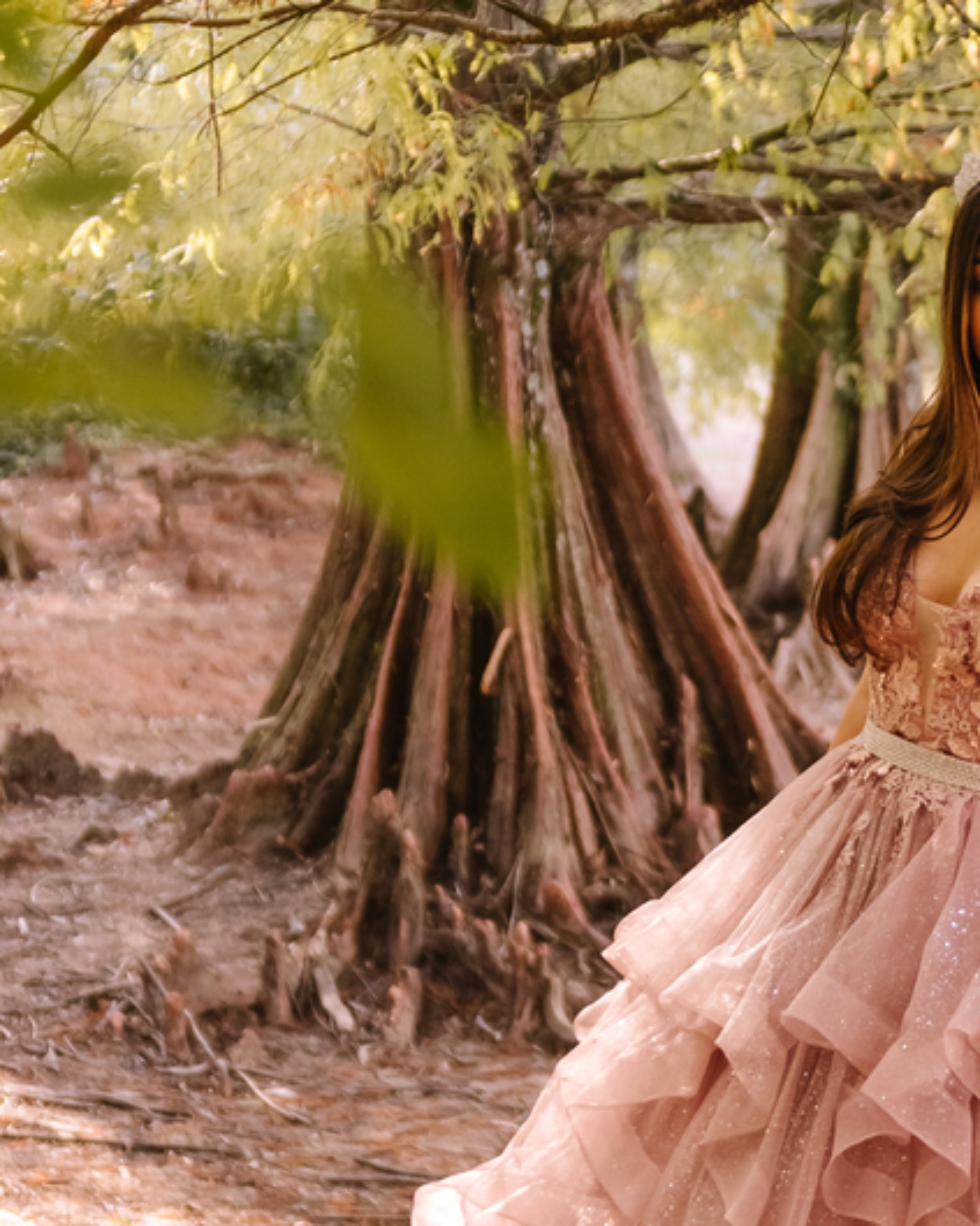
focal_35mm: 144
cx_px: 887
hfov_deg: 10.7
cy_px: 211
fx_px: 5222
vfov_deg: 13.3
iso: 500
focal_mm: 45
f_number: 3.2
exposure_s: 1/160
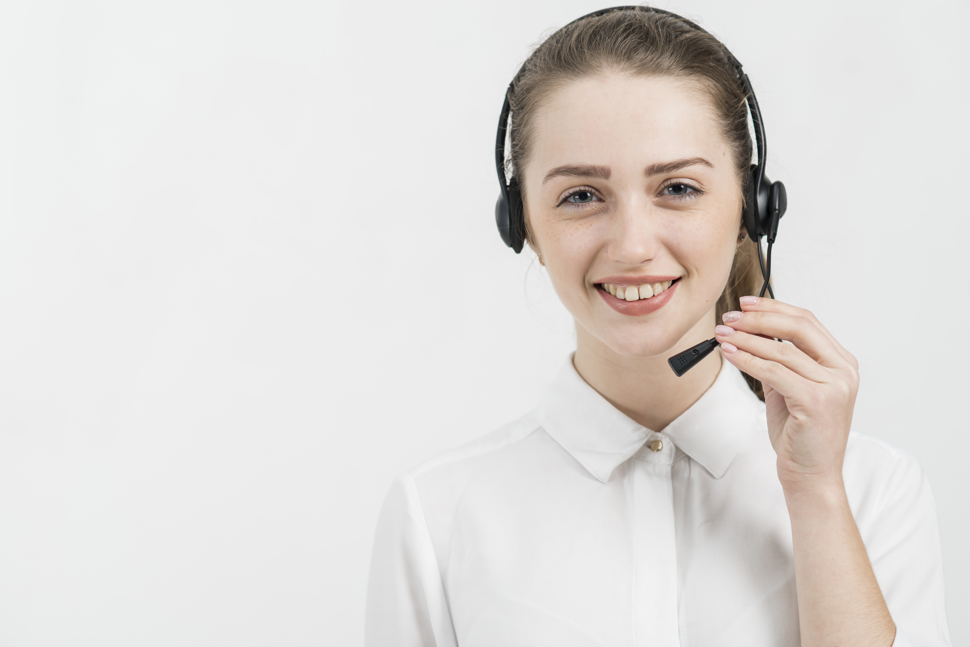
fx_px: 2291
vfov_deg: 16.1
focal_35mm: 85
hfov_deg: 23.9
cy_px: 324
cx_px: 485
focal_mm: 85
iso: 160
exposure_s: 1/160
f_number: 4
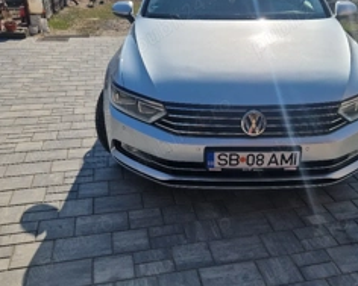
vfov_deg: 39.2
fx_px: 403
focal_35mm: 38
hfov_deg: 47.7
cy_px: 153
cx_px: 212
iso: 50
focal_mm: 5.4
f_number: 1.8
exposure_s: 1/3333
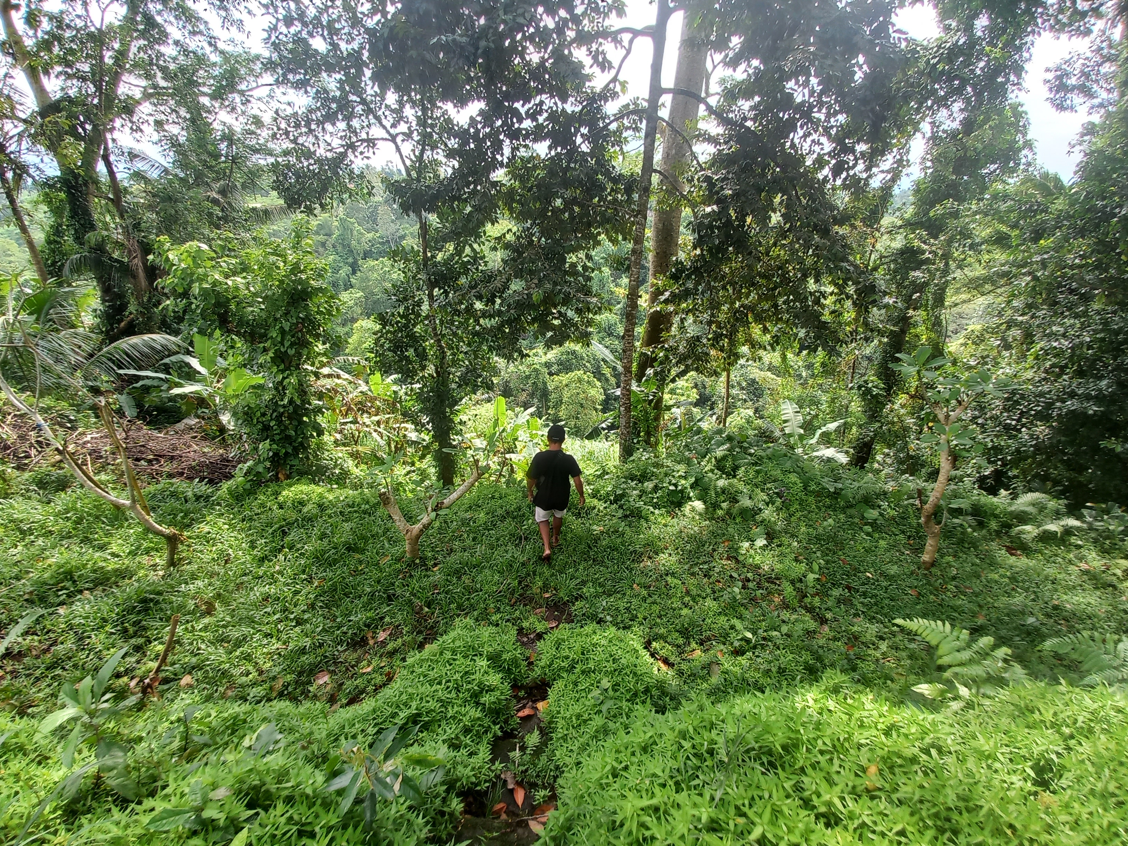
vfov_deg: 89.9
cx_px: 564
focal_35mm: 13
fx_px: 424
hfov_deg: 106.2
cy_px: 423
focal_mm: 1.42
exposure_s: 1/171
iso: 40
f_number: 2.2
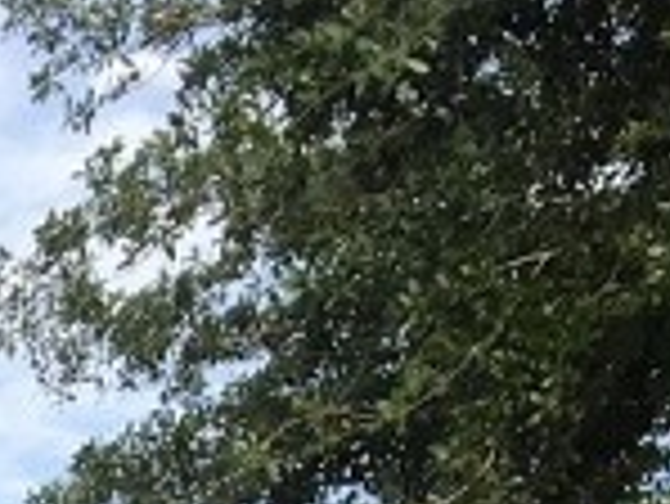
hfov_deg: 9.0
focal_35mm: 199
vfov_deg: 6.6
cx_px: -917
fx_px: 3855
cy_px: 1647
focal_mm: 4.15
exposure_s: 1/610
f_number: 2.2
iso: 25
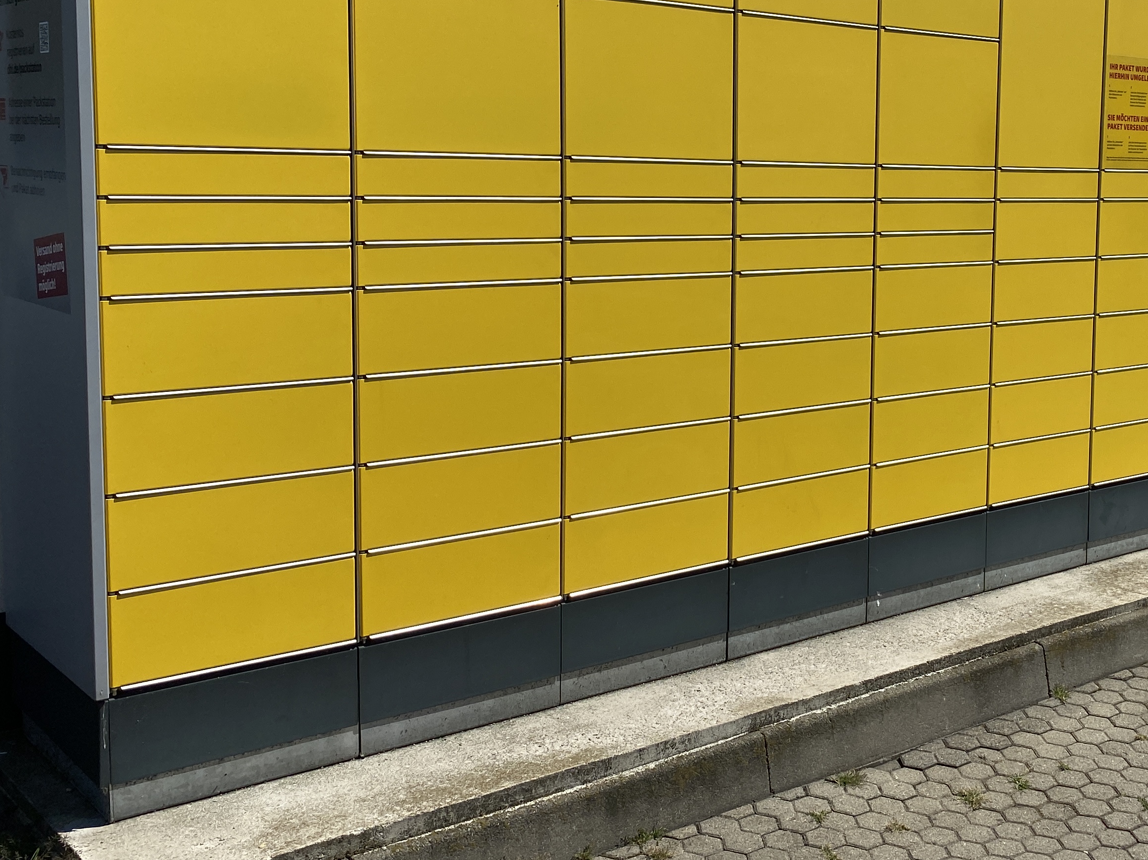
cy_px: 314
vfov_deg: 32.0
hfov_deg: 40.3
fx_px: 1492
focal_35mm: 45
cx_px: 924
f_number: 1.8
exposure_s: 1/5236
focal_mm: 4.25
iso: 32
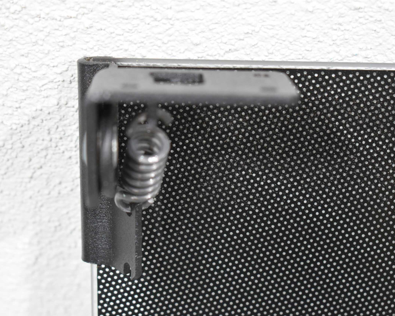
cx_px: 215
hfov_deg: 21.7
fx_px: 1029
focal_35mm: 88
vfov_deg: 17.5
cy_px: 158
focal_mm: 52
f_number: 5.6
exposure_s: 1/60
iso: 1100
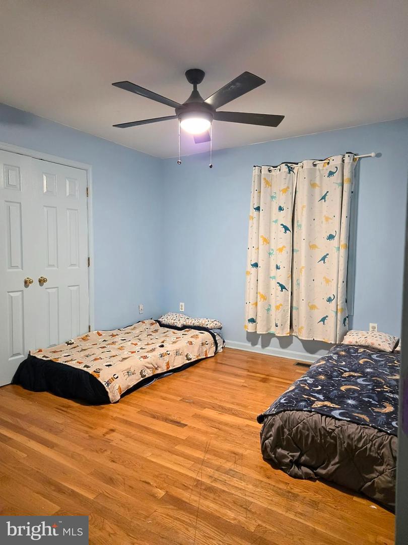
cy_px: 272
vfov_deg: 73.9
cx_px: 204
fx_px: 361
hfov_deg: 58.9
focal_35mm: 23
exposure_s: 1/120
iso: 1250
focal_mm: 6.25
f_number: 1.7
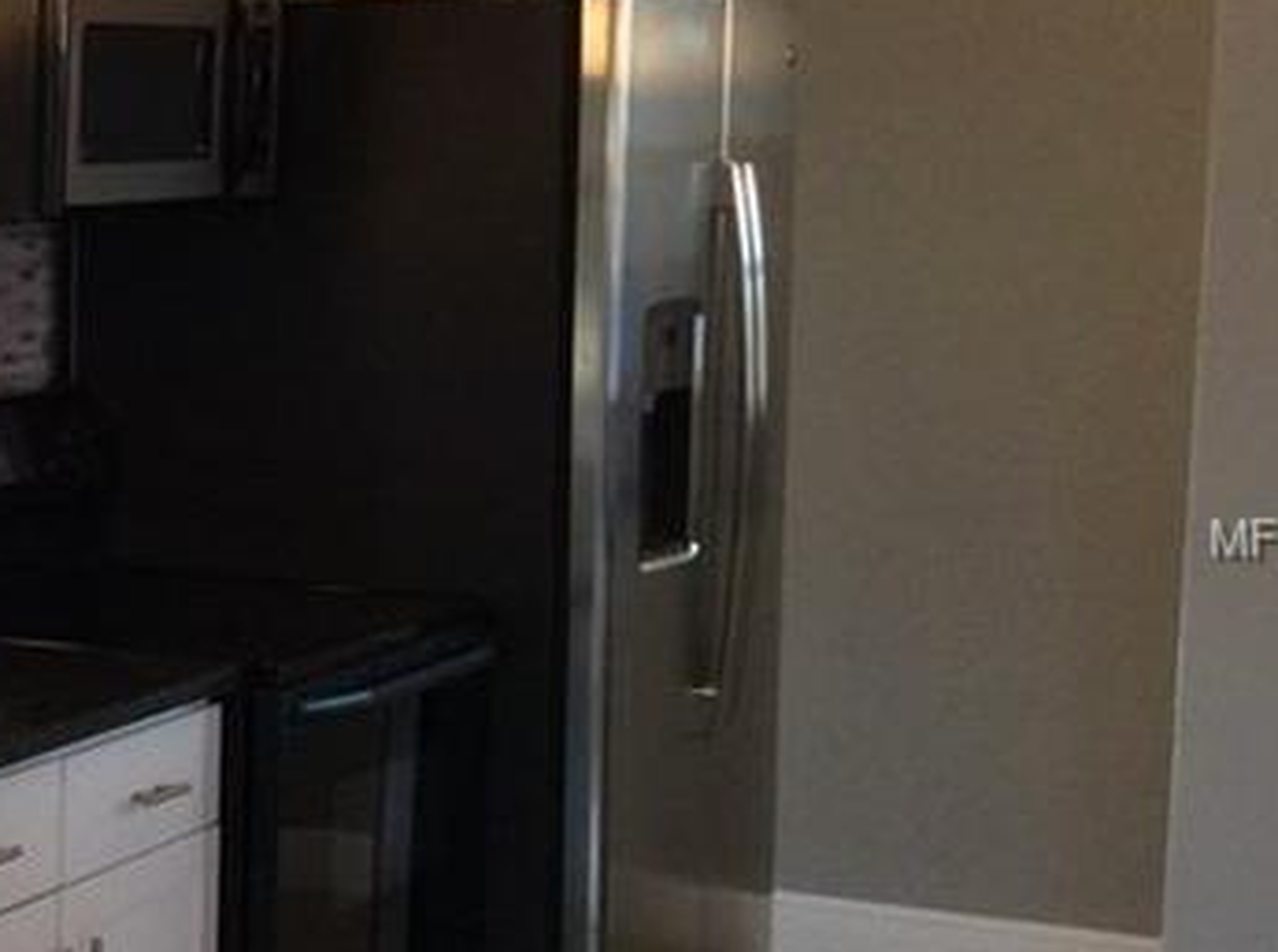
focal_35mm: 95
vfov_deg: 15.5
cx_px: -463
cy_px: 541
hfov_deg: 18.9
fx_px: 3499
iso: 64
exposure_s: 1/24
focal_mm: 3.3
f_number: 2.4
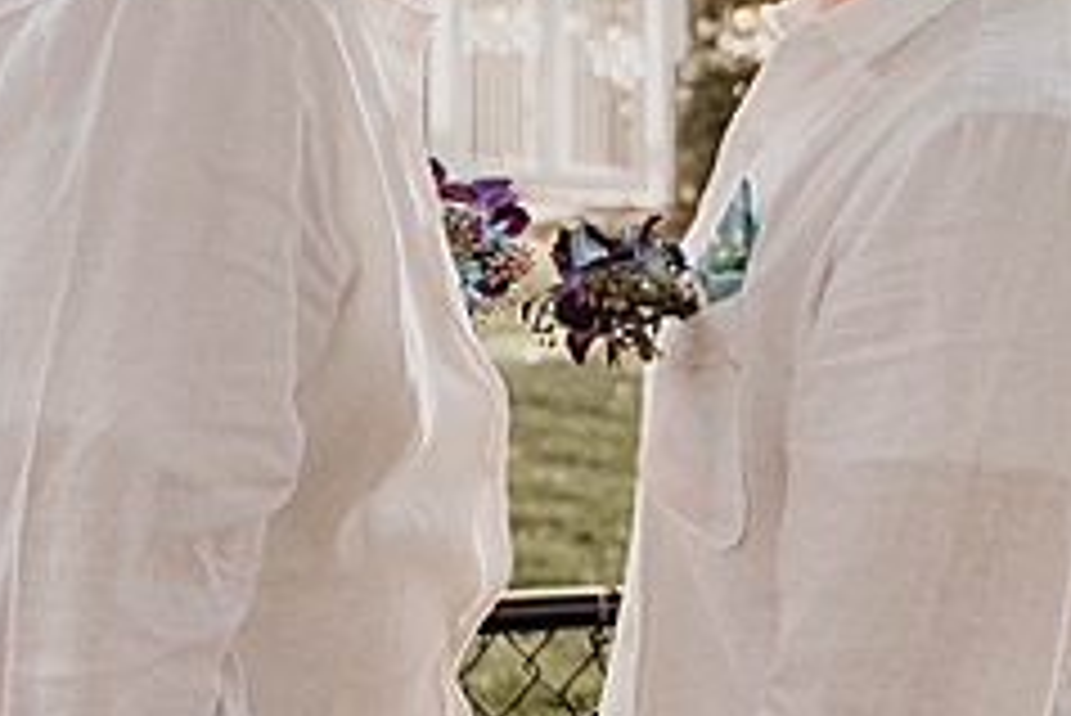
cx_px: 603
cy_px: -200
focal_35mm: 188
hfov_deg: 10.9
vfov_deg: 7.2
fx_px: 5596
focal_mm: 32
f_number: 2.8
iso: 160
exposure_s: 1/800
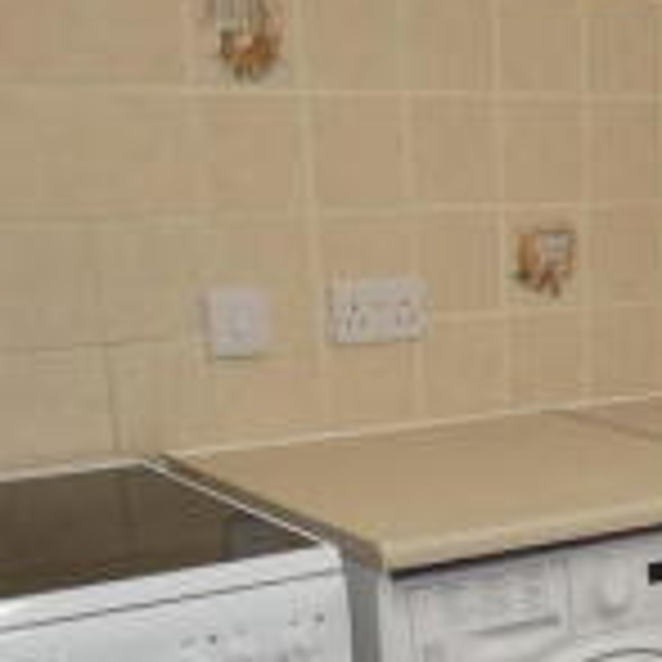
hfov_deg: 23.6
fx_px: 1515
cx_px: 664
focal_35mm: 70
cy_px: 750
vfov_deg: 23.0
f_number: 2.8
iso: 160
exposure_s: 1/60
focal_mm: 3.6
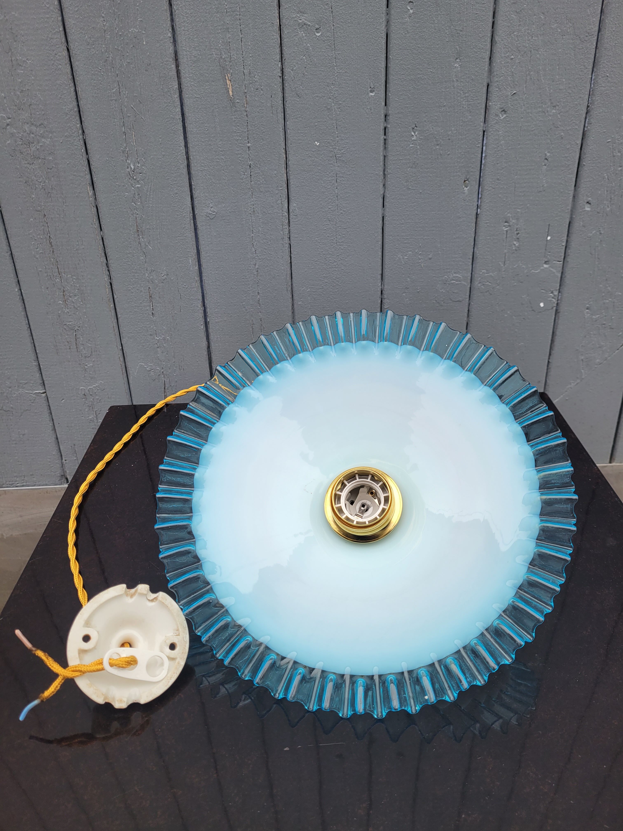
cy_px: 416
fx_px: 624
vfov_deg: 67.3
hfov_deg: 53.1
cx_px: 312
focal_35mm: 26
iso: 40
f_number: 1.8
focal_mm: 5.4
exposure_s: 1/732
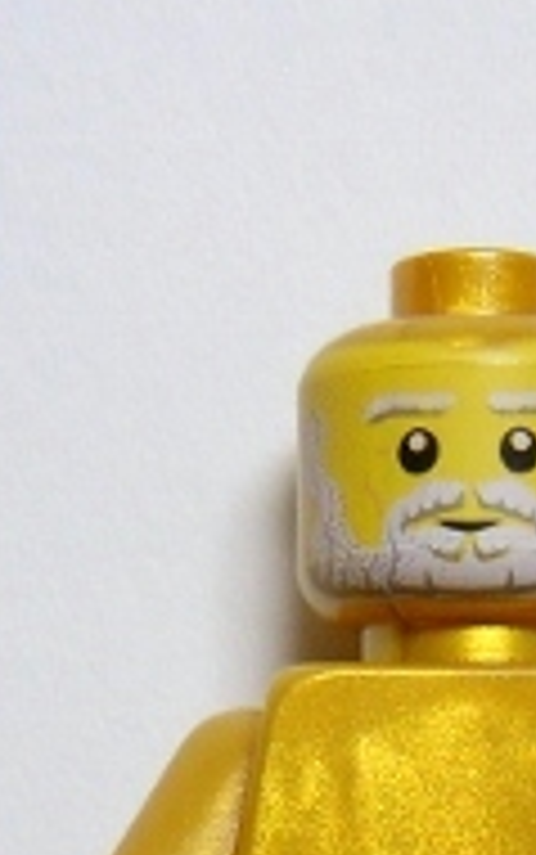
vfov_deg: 14.7
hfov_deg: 9.4
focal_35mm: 139
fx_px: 3244
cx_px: 365
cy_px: 922
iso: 320
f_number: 3.7
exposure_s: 1/80
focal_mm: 7.1
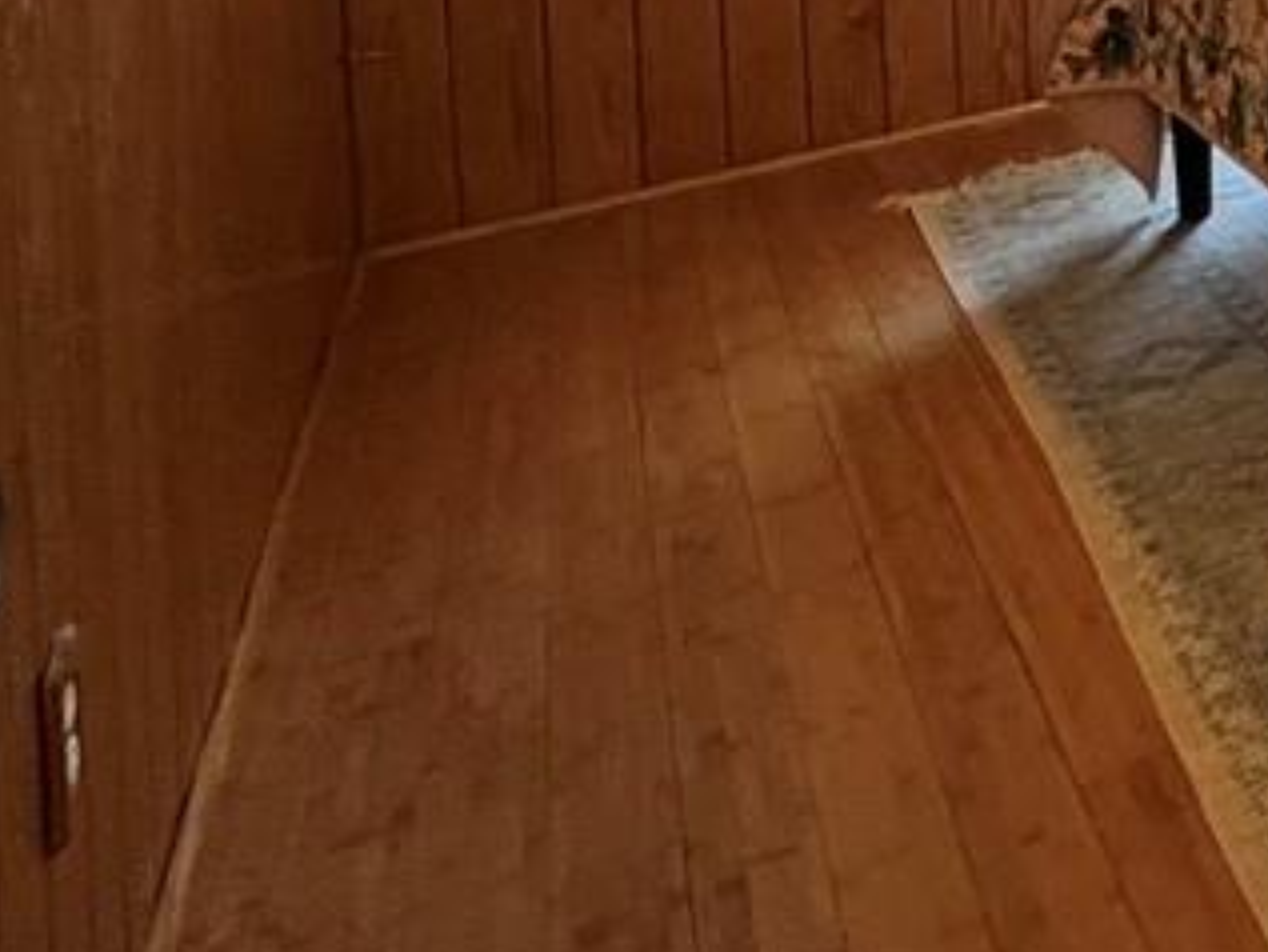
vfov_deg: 26.3
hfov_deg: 27.5
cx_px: 1968
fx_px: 1539
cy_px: -432
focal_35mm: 42
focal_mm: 1.57
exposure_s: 1/60
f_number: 1.8
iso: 500
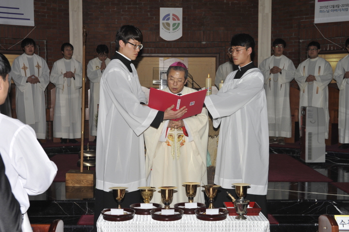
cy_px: 116
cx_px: 174
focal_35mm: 52
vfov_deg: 26.0
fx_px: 504
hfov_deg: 38.2
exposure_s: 1/60
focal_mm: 52
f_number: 7.1
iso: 200
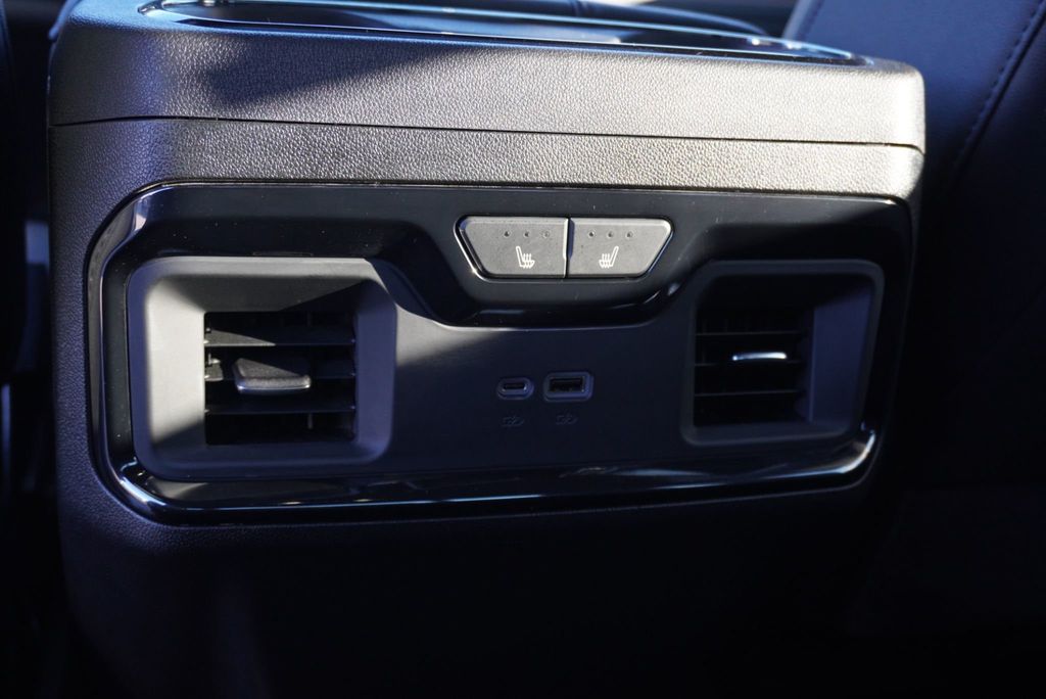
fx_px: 1134
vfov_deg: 34.3
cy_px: 350
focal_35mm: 39
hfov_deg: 49.5
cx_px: 523
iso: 1000
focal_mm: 26
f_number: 4.5
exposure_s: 1/160
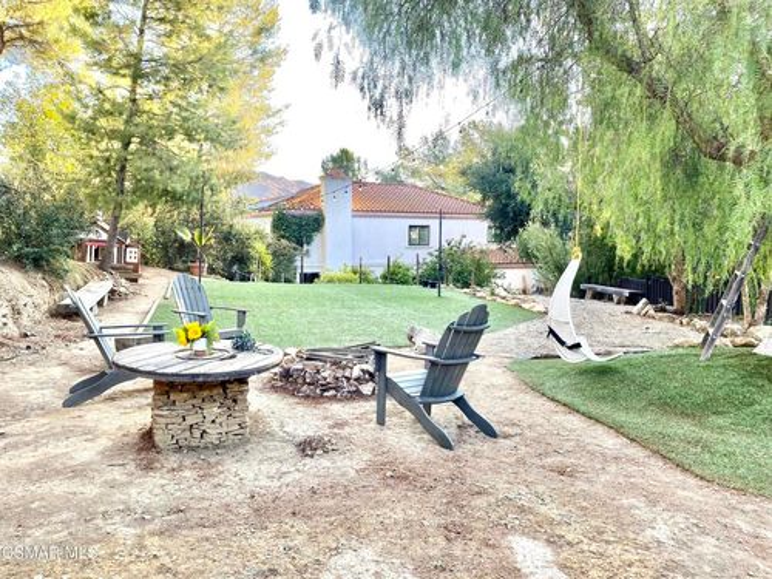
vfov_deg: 53.1
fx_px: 580
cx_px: 386
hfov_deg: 67.3
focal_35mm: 26
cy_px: 290
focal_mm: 4.25
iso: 32
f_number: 1.8
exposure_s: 1/122
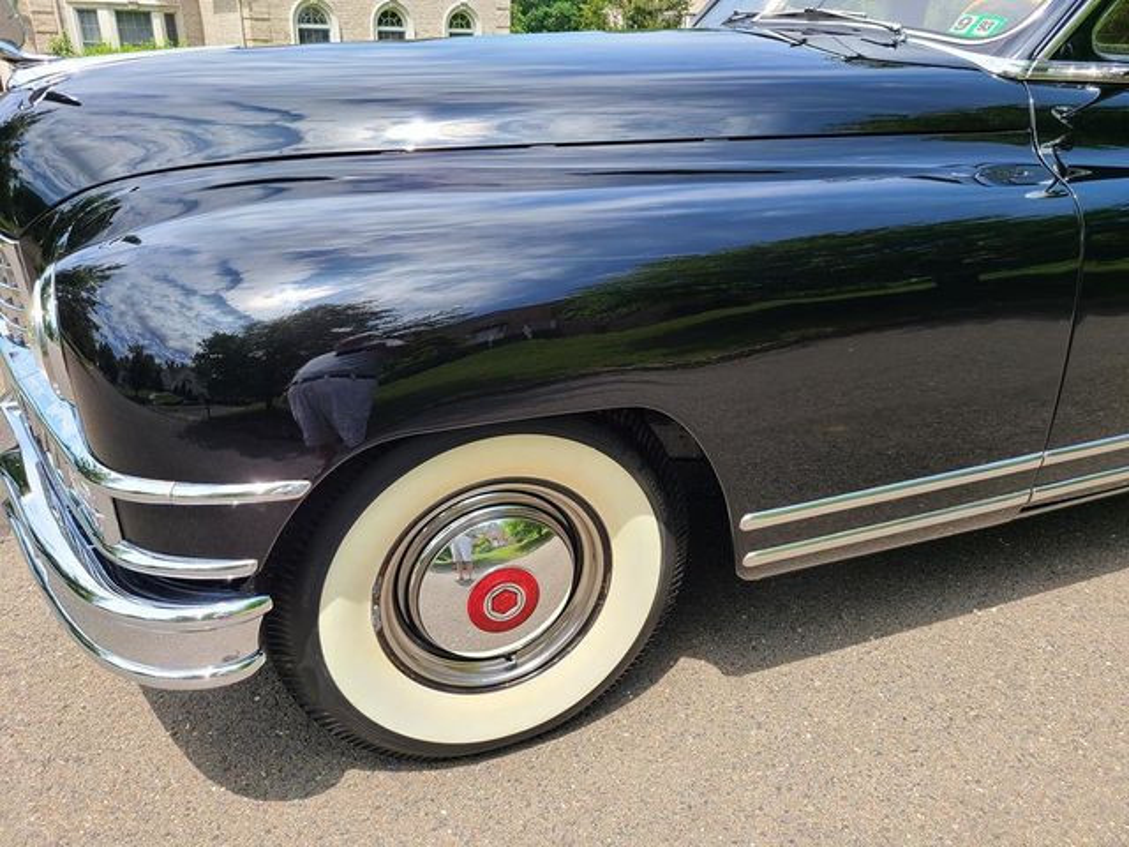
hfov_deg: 67.3
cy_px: 424
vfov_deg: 53.1
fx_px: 848
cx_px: 564
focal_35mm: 26
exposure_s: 1/768
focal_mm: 5.4
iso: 40
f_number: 1.8
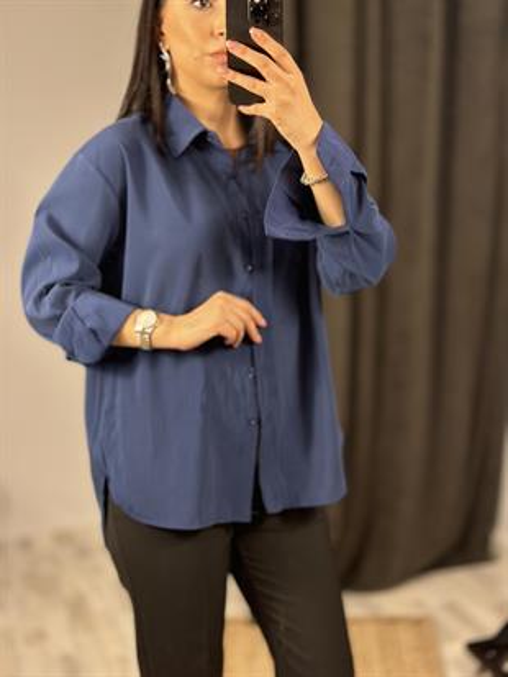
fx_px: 939
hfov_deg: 30.3
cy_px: 338
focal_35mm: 48
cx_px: 254
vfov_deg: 39.6
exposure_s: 1/100
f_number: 1.78
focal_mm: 6.86
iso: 125
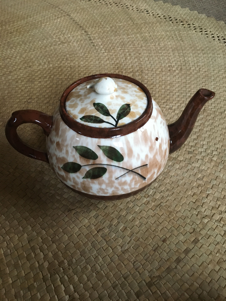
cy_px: 150
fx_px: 252
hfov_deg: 48.2
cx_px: 113
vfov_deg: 61.7
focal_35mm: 29
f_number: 2.2
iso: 200
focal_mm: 4.15
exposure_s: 1/25
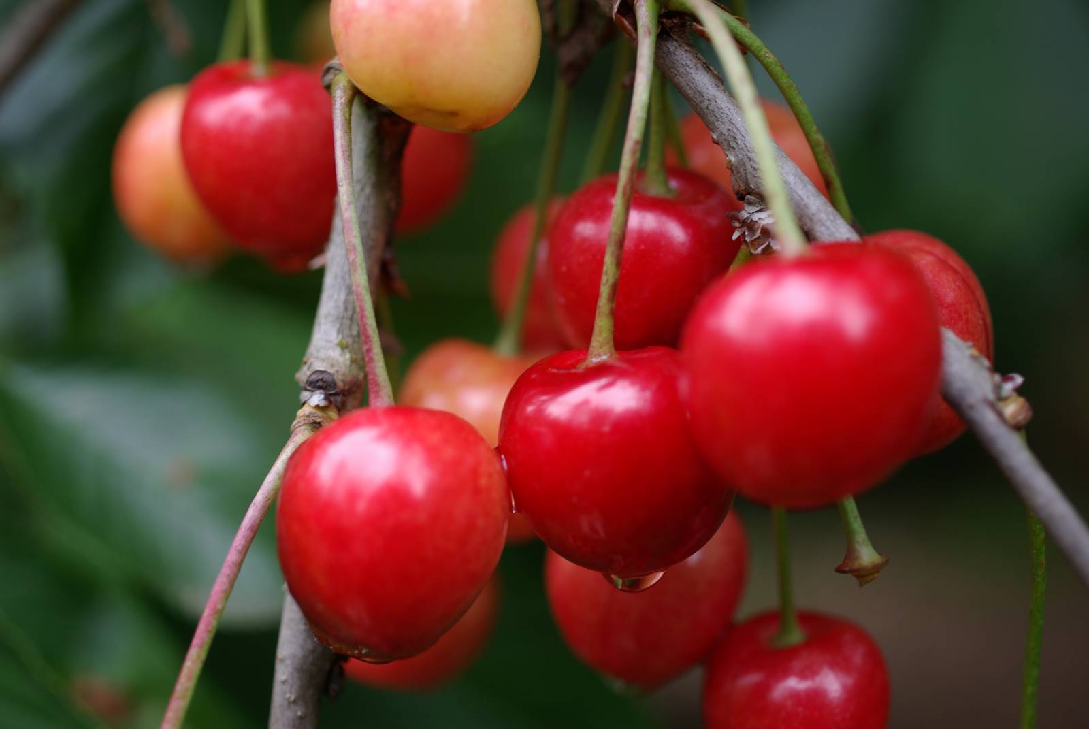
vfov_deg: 25.8
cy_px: 364
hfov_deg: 37.8
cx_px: 544
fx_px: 1590
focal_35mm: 52
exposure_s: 1/90
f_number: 3.5
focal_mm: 35
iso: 100
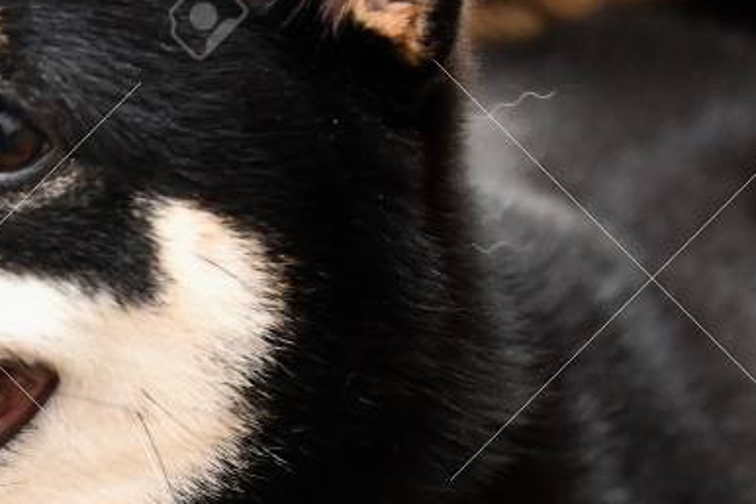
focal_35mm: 182
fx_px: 3820
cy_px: 573
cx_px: -72
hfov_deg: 11.1
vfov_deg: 7.5
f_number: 2.8
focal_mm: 36
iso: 3200
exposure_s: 1/250
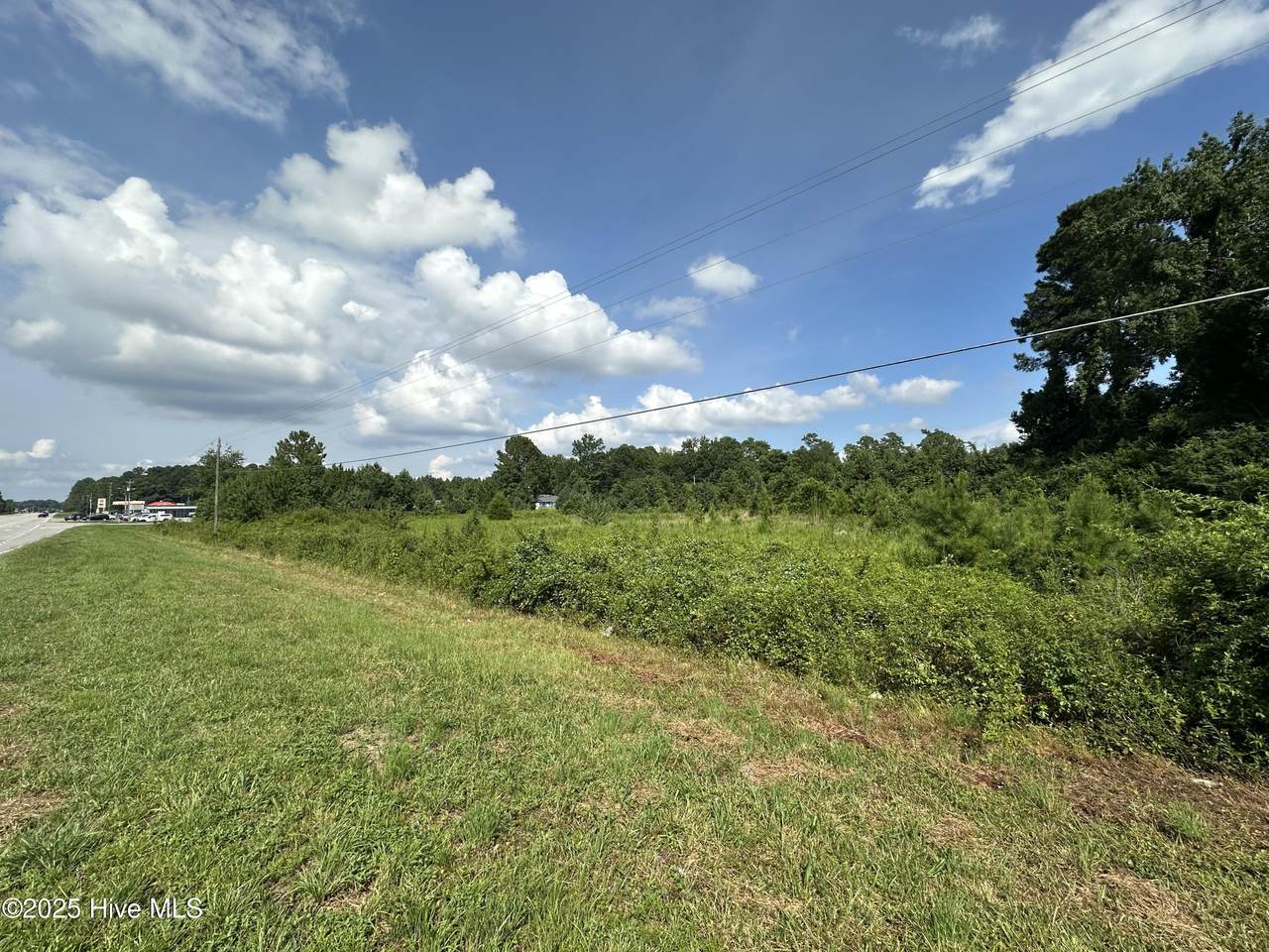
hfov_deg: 102.1
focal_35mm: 14
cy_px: 476
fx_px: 513
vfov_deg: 85.7
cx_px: 634
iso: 50
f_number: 2.2
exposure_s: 1/3125
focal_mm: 2.22
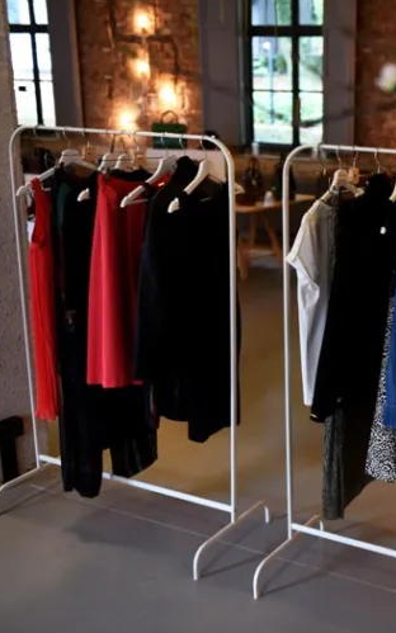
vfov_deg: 44.4
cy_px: 314
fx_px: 777
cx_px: 447
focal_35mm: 45
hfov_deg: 26.2
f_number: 2.8
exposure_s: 1/100
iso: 1250
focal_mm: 29
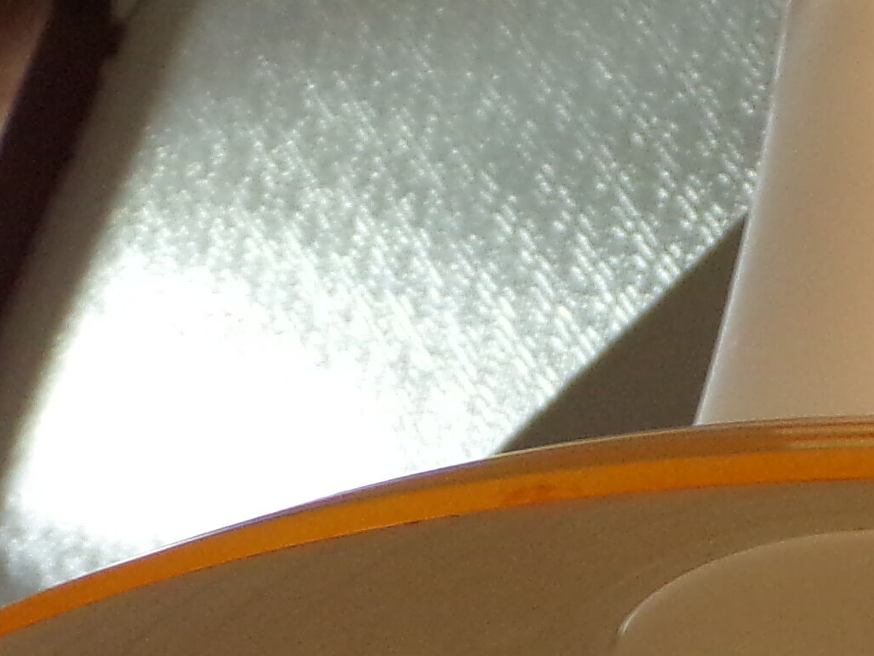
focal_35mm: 253
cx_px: 834
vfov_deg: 5.8
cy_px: 1188
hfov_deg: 7.8
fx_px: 6388
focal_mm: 10.1
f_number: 3.7
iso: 200
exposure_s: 1/20
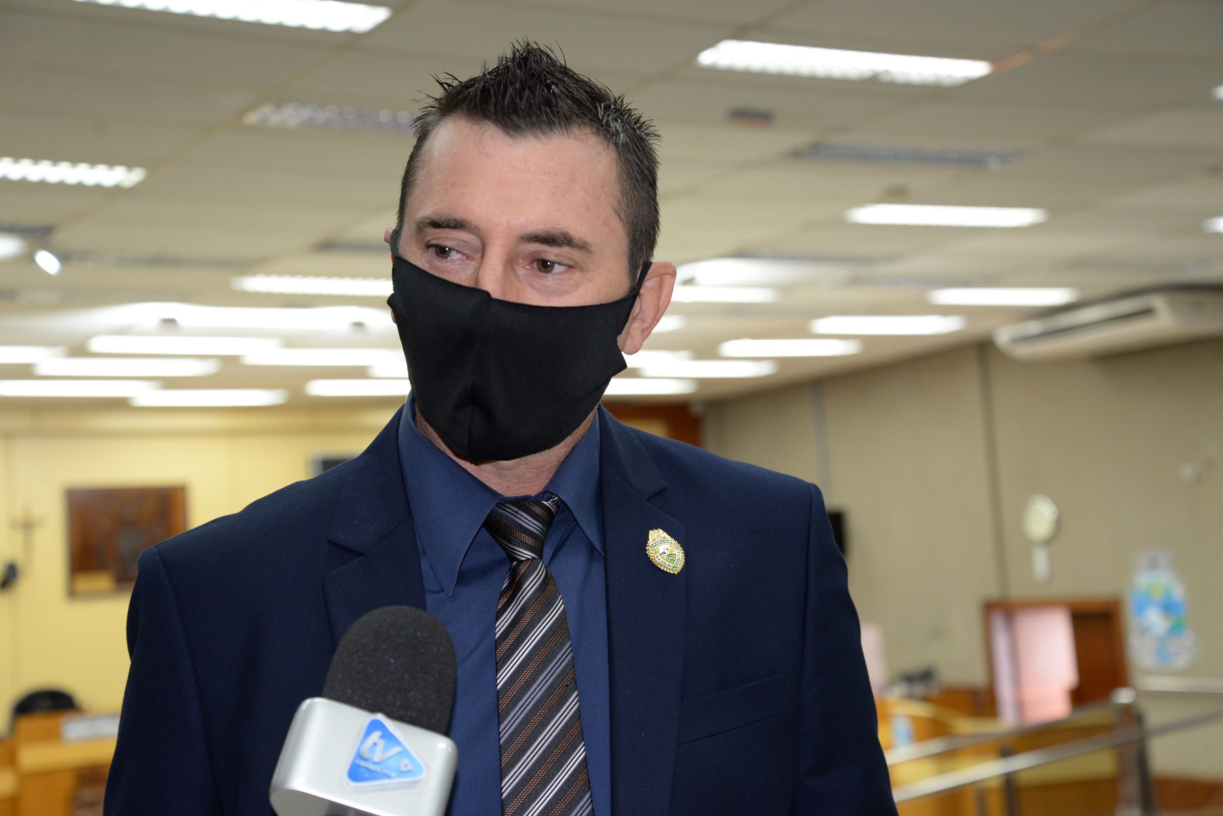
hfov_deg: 30.9
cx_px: 612
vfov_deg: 20.9
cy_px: 408
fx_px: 2209
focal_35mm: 65
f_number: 5
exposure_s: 1/60
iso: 1000
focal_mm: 65
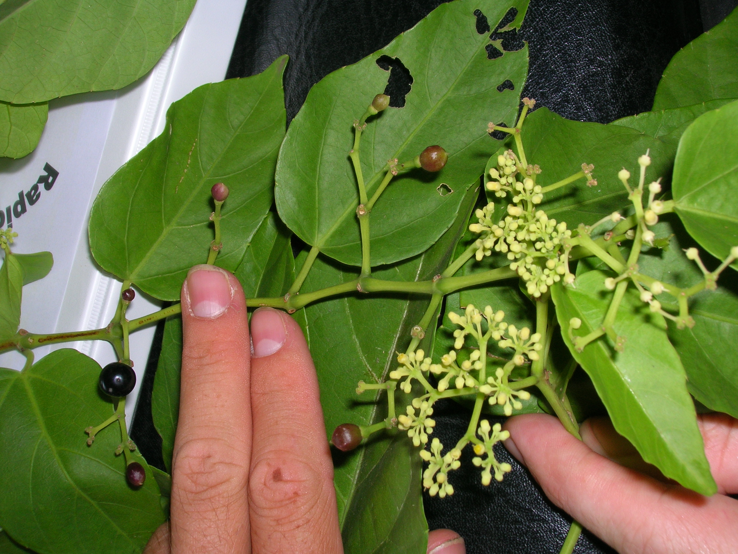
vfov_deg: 31.5
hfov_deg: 41.2
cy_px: 277
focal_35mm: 46
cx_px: 369
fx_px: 981
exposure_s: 1/60.1
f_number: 5.4
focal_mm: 7.7
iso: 50
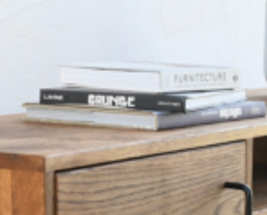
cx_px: 233
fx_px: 1354
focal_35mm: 171
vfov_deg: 9.0
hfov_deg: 11.2
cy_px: 219
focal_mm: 40
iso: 1600
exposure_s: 1/250
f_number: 8
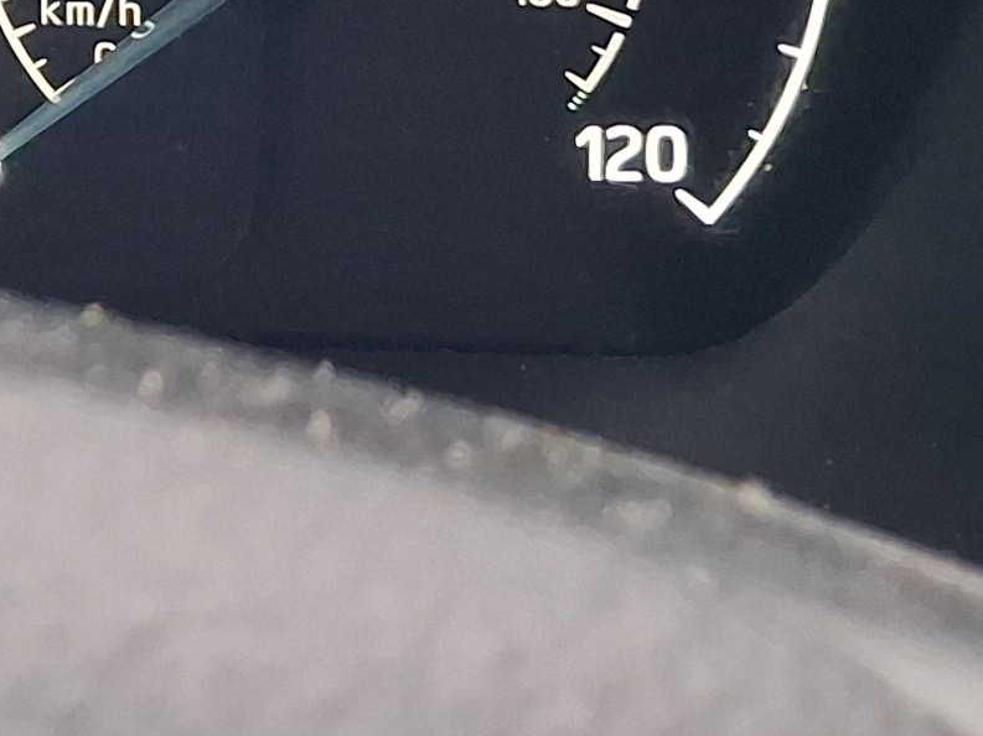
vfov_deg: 10.1
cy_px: -548
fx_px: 3945
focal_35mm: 139
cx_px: -1020
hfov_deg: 12.4
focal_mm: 4
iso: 500
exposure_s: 1/40
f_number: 1.8
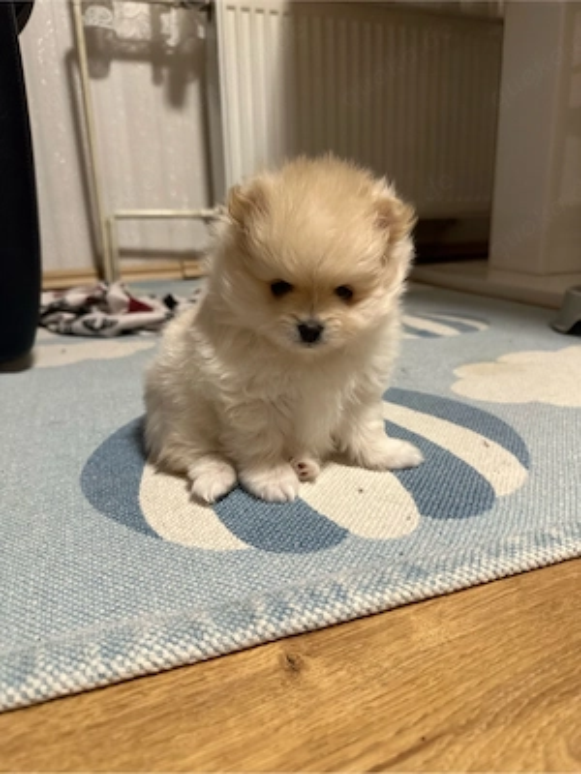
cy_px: 387
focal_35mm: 24
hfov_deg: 56.8
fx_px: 537
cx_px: 290
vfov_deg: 71.6
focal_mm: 6.86
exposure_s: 1/50
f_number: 1.78
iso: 250
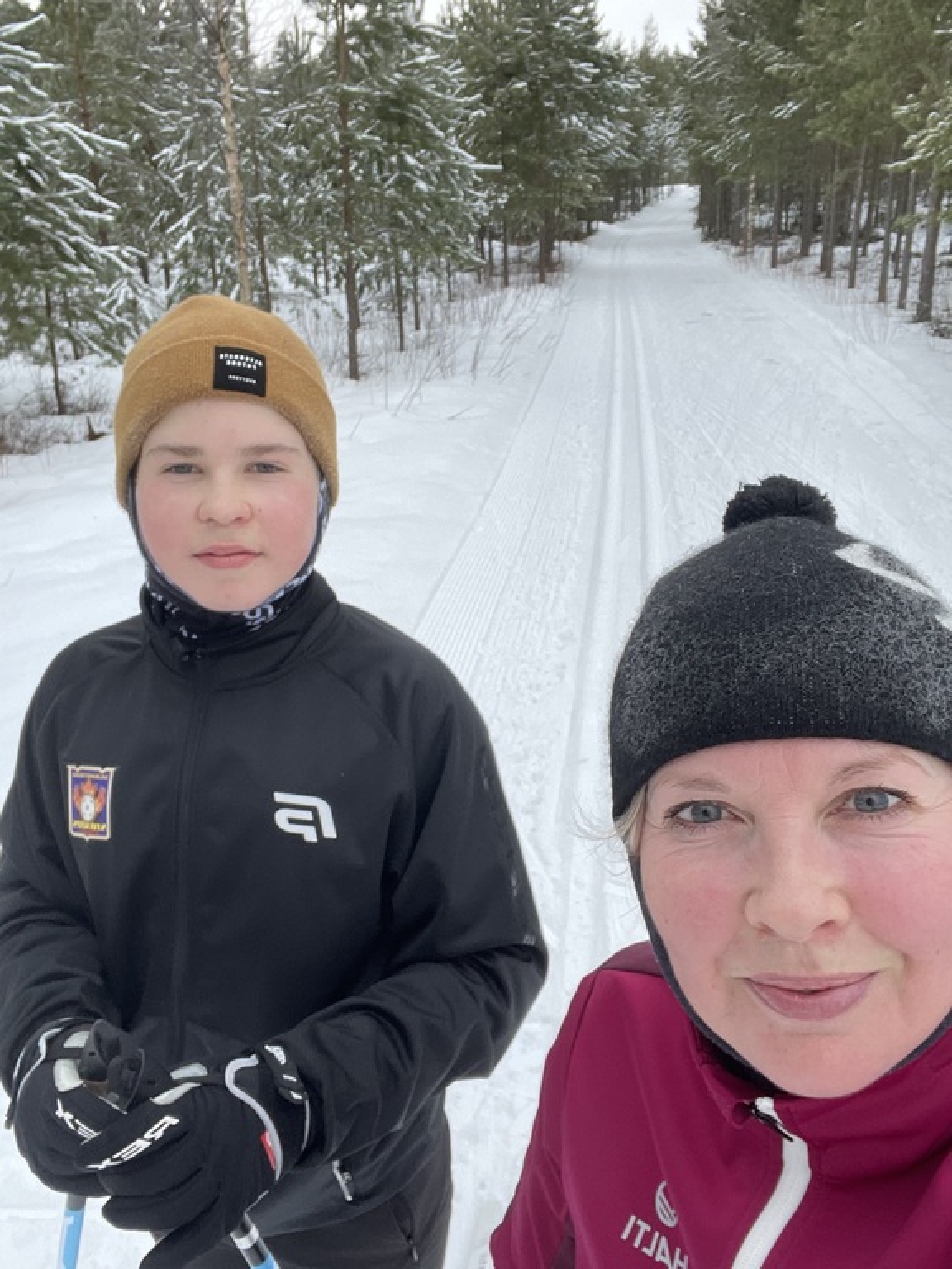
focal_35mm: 30
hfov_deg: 46.8
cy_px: 634
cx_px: 476
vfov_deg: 60.0
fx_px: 1100
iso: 80
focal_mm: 2.71
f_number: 2.2
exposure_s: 1/121
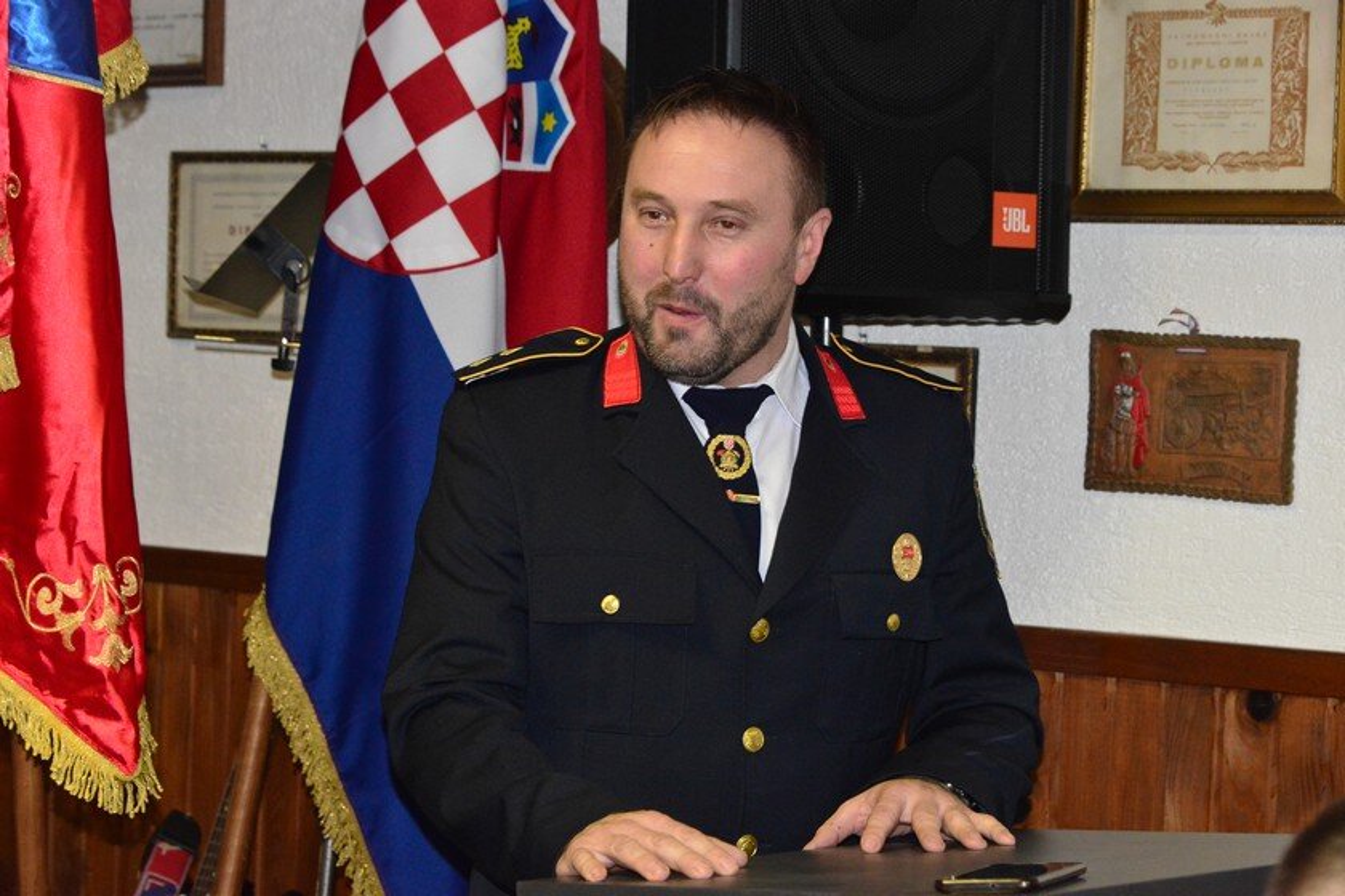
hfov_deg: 19.5
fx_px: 3923
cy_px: 448
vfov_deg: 13.0
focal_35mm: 105
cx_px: 672
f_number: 8
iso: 6400
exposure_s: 1/60
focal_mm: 105
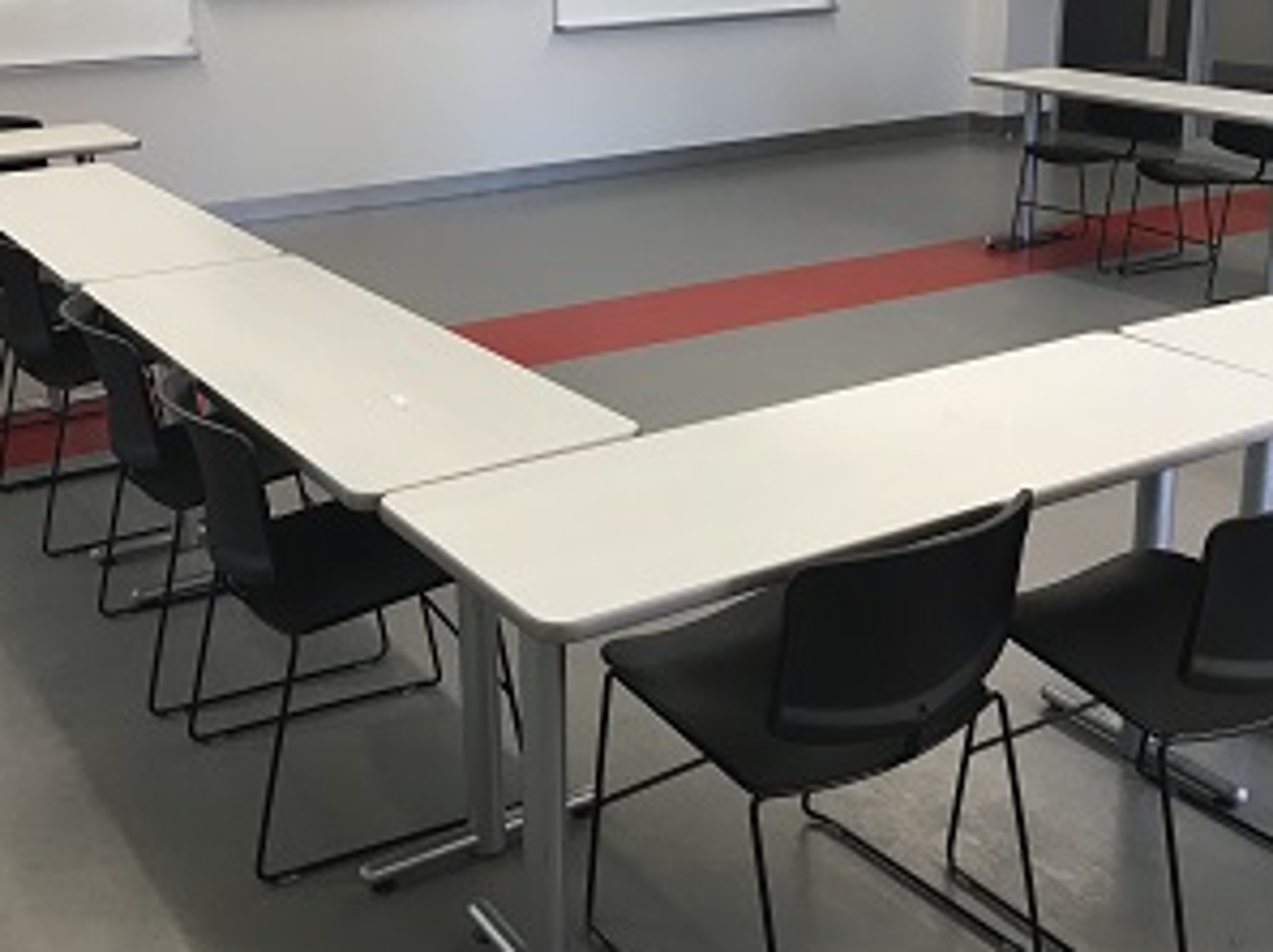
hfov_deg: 43.0
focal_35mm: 44
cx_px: 604
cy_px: 294
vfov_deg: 32.4
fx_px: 1616
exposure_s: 1/30
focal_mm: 4.15
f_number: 2.2
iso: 32
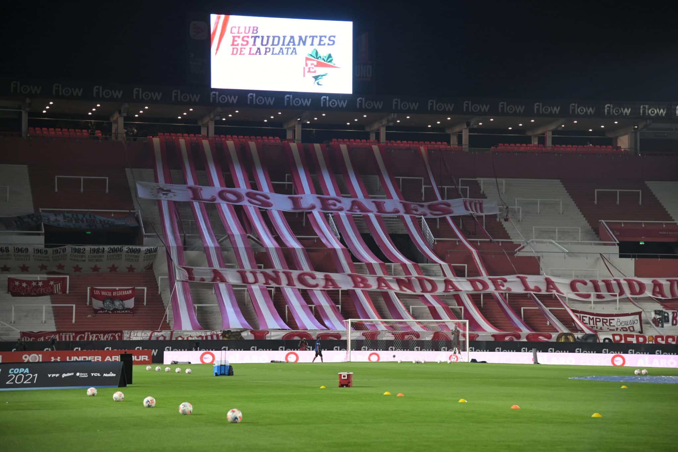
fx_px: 1845
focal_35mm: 98
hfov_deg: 20.8
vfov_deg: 14.0
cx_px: 339
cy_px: 226
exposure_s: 1/400
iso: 2500
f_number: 4
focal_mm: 98
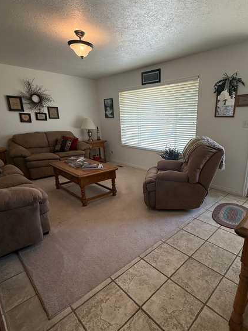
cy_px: 173
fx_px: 182
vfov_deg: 84.6
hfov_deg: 67.6
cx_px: 156
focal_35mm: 19
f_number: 2.2
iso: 125
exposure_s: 1/120
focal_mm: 2.22
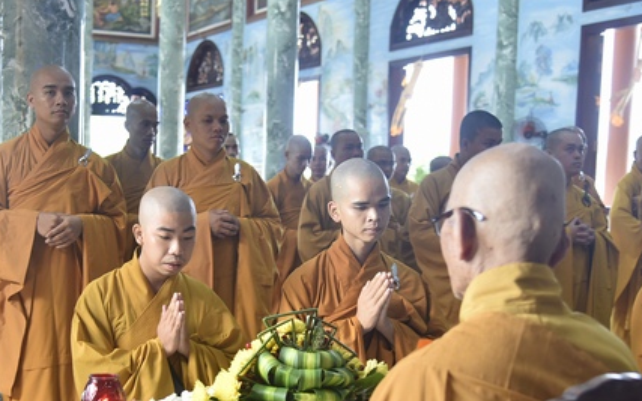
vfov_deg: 21.7
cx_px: 209
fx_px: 1032
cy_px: 321
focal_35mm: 59
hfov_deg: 34.2
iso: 500
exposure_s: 1/50
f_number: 4
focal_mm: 38
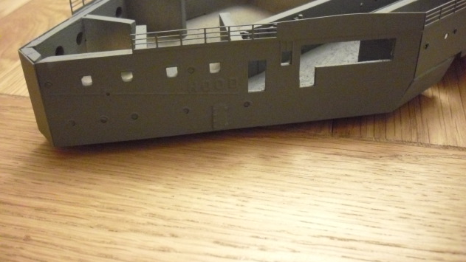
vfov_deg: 28.3
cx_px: 236
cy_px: 100
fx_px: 519
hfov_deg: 48.4
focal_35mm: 42
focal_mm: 6.2
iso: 800
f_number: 2.8
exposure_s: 1/15
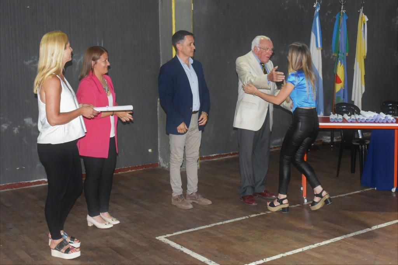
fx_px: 498
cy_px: 132
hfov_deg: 43.6
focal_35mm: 45
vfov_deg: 29.9
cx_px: 199
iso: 3200
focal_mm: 30
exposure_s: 1/60
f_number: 7.1
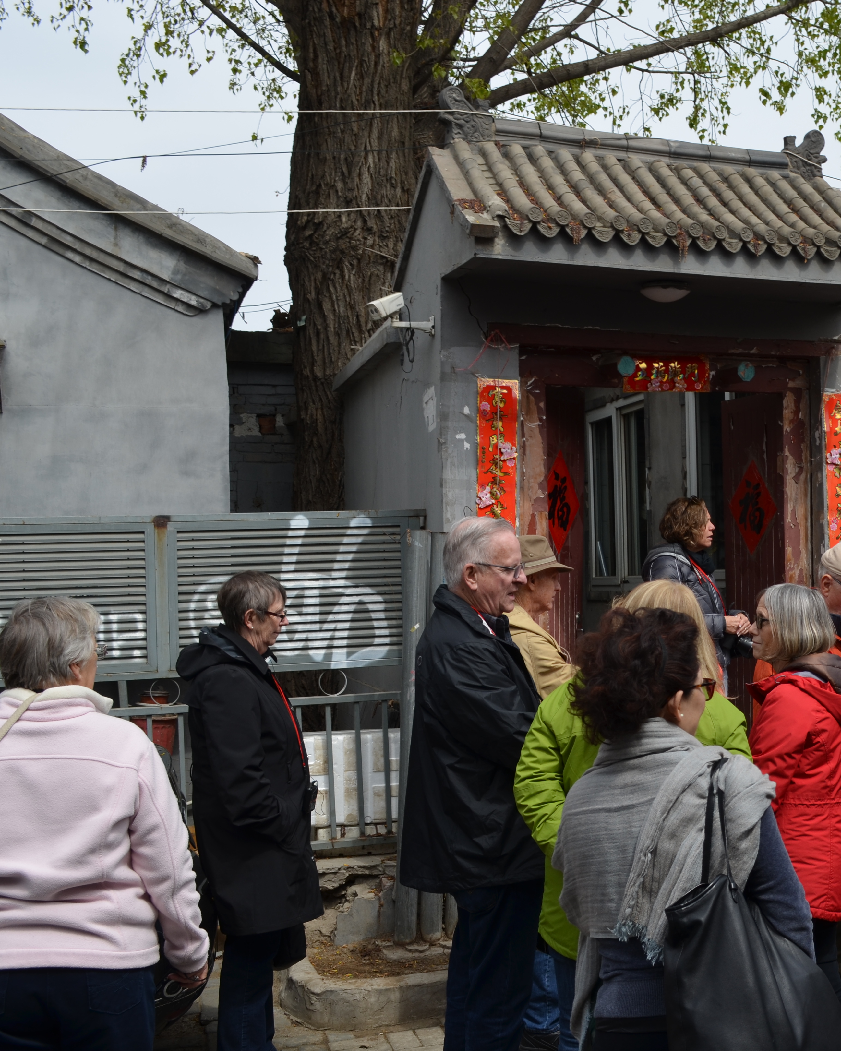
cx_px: 759
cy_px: 528
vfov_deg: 39.5
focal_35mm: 47
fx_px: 1462
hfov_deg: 30.6
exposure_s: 1/250
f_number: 8
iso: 100
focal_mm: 22
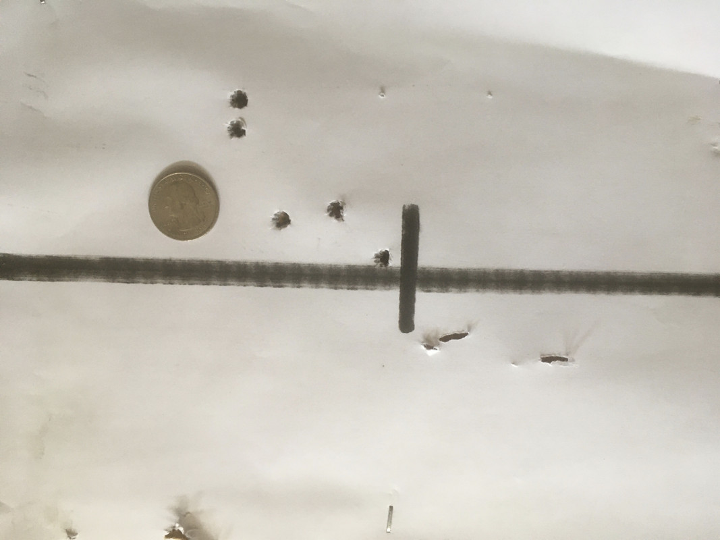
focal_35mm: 29
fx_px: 603
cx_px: 360
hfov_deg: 61.7
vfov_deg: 48.2
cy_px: 270
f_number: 2.2
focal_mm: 4.15
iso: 100
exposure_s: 1/30
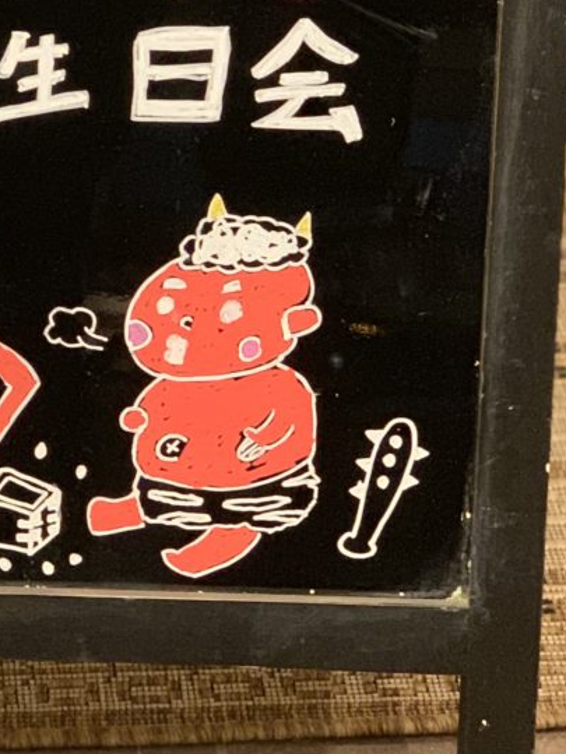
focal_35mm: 154
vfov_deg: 12.7
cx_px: -41
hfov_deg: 9.5
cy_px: 114
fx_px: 3357
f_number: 2.4
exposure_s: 1/60
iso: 400
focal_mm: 6
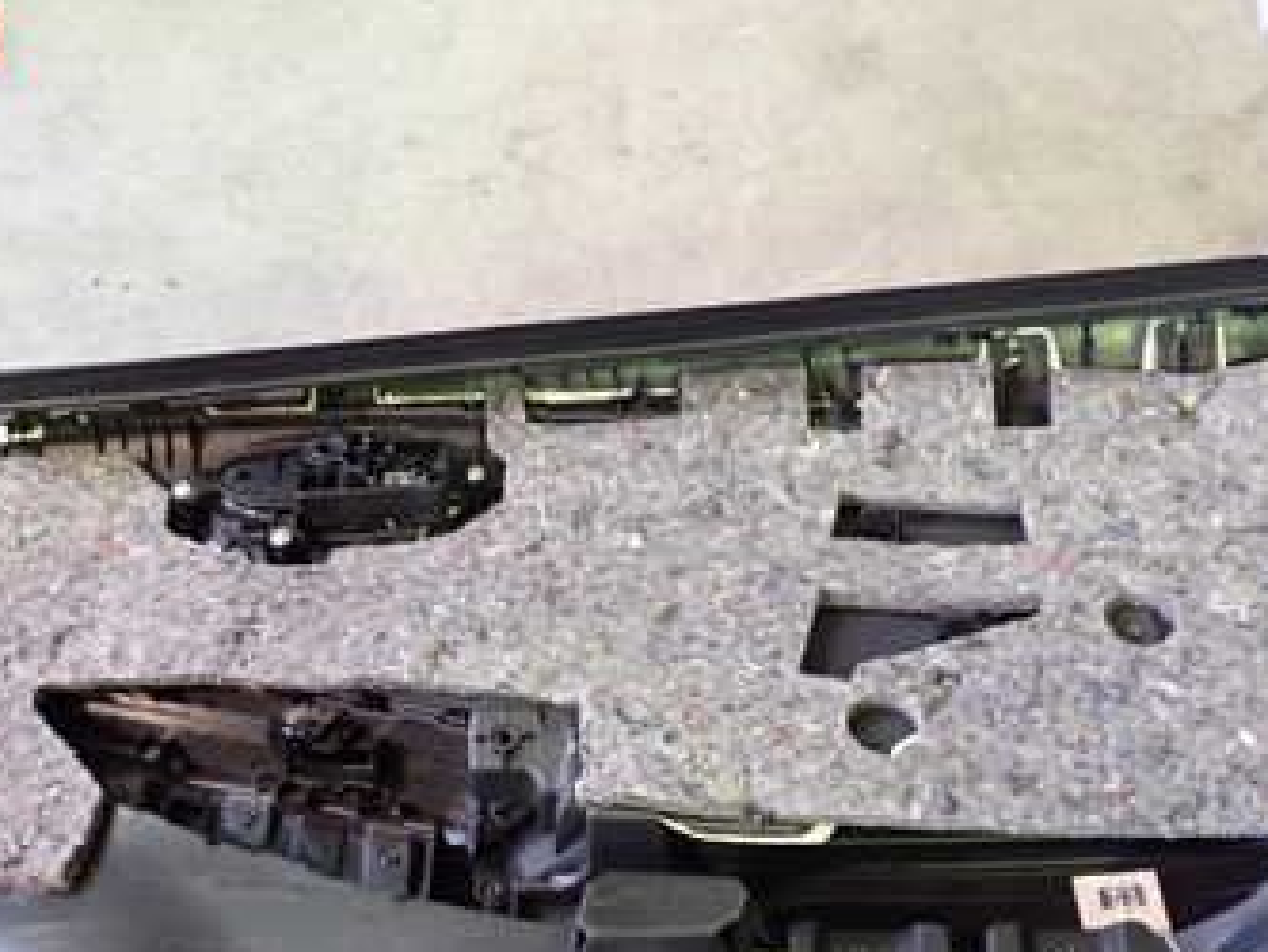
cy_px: 849
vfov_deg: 26.2
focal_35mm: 54
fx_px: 1979
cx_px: 449
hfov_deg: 35.3
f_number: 2.3
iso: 640
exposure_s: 1/30
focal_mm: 5.4
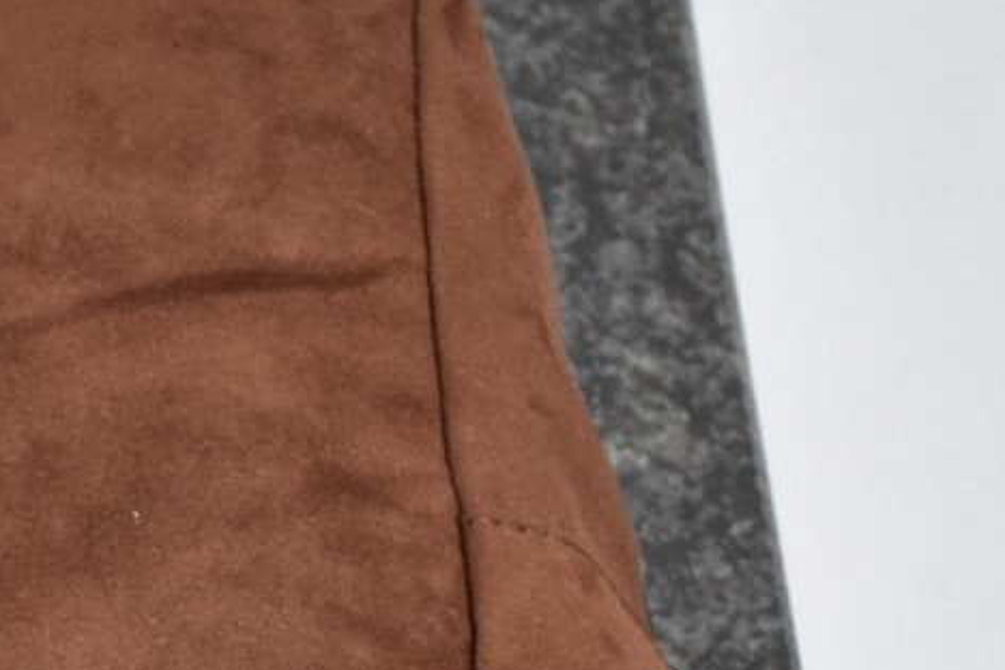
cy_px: 1115
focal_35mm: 366
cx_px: -970
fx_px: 10217
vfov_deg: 3.7
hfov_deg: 5.5
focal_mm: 48
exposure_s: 1/80
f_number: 4.5
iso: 400
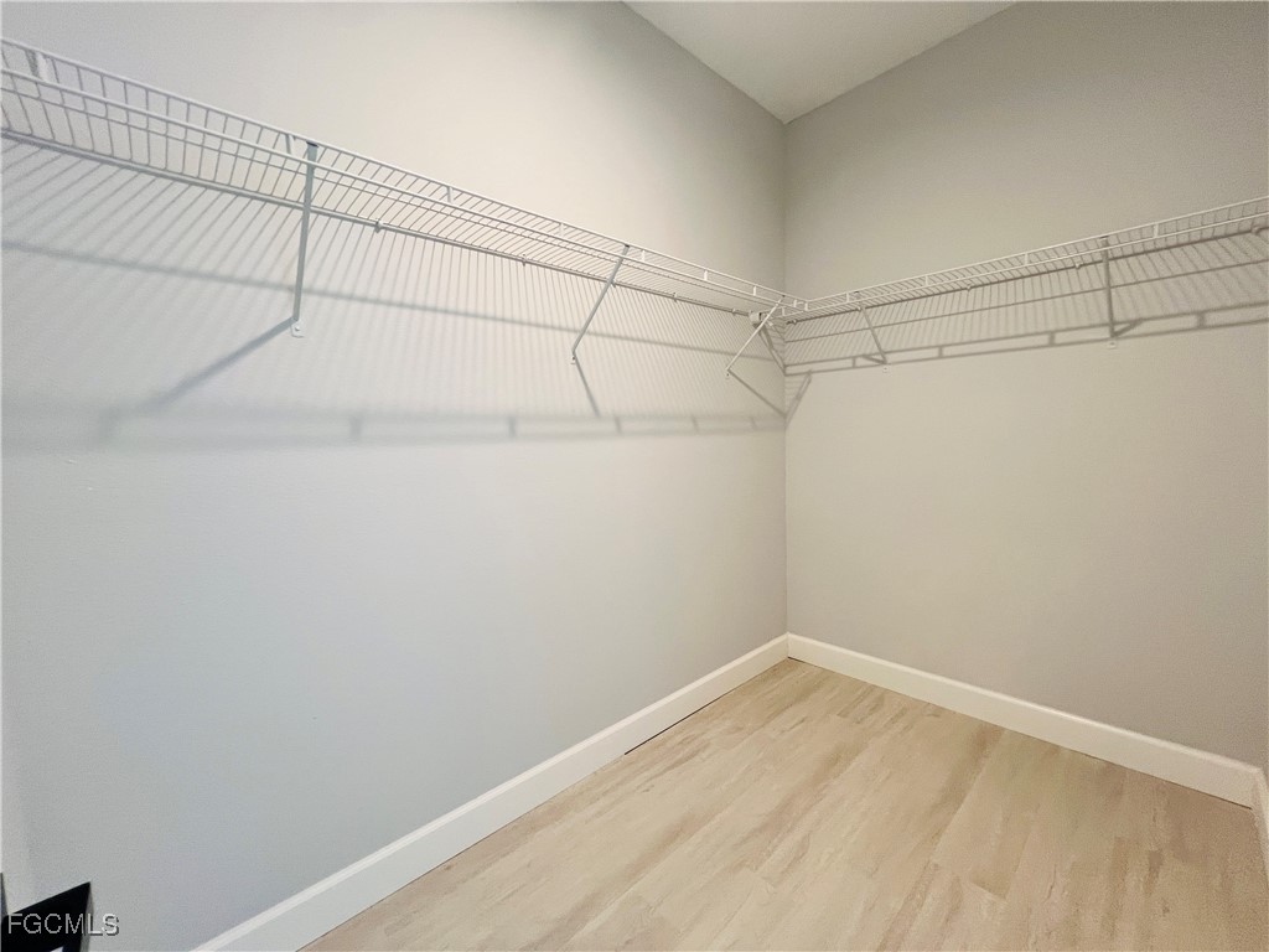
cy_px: 476
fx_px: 477
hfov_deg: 106.2
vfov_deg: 89.9
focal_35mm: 13
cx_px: 634
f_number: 1.8
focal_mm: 1.57
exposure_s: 1/60
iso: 125
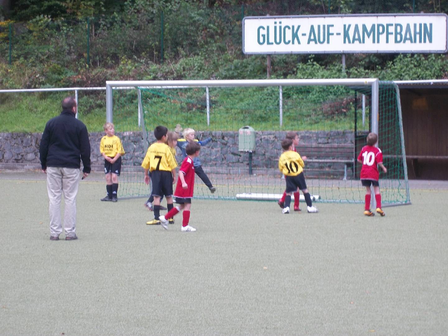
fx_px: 1812
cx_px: 224
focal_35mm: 140
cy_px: 168
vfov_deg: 10.6
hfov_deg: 14.1
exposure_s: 1/60
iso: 113
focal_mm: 25.3
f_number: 5.9
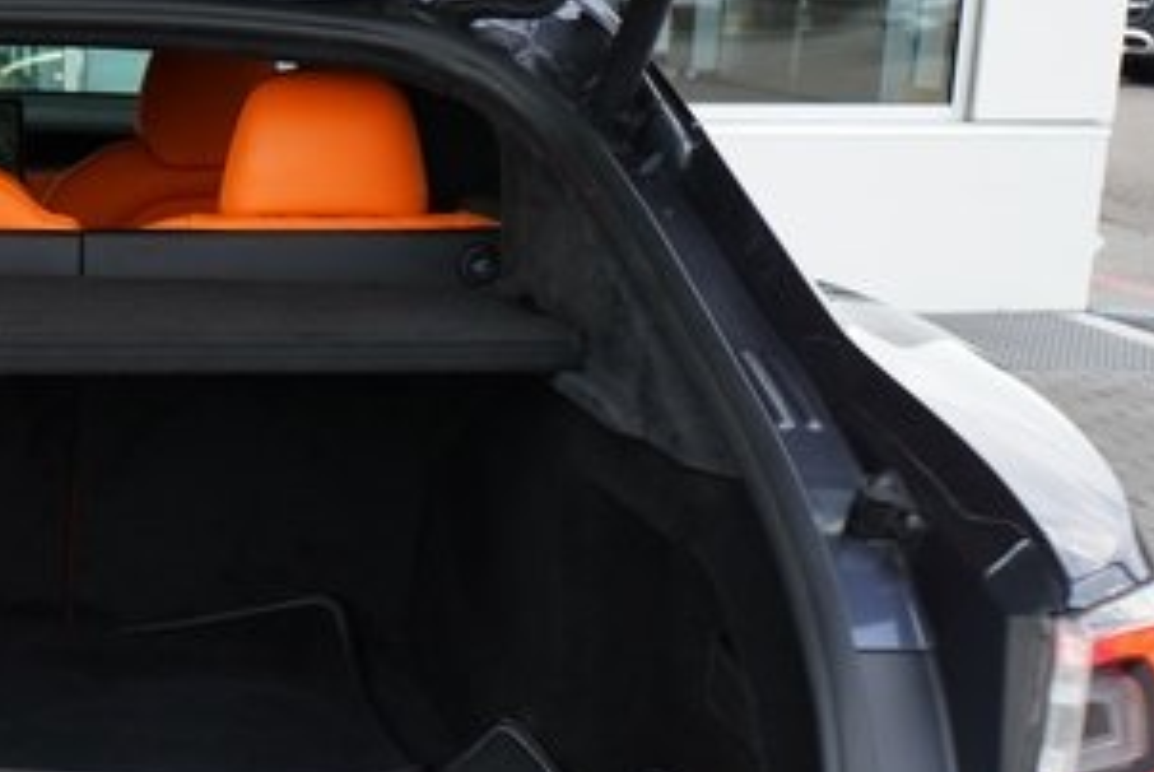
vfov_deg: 18.8
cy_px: 602
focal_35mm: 72
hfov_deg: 26.4
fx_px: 2310
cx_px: -19
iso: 1000
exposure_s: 1/60
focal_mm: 34
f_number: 5.6
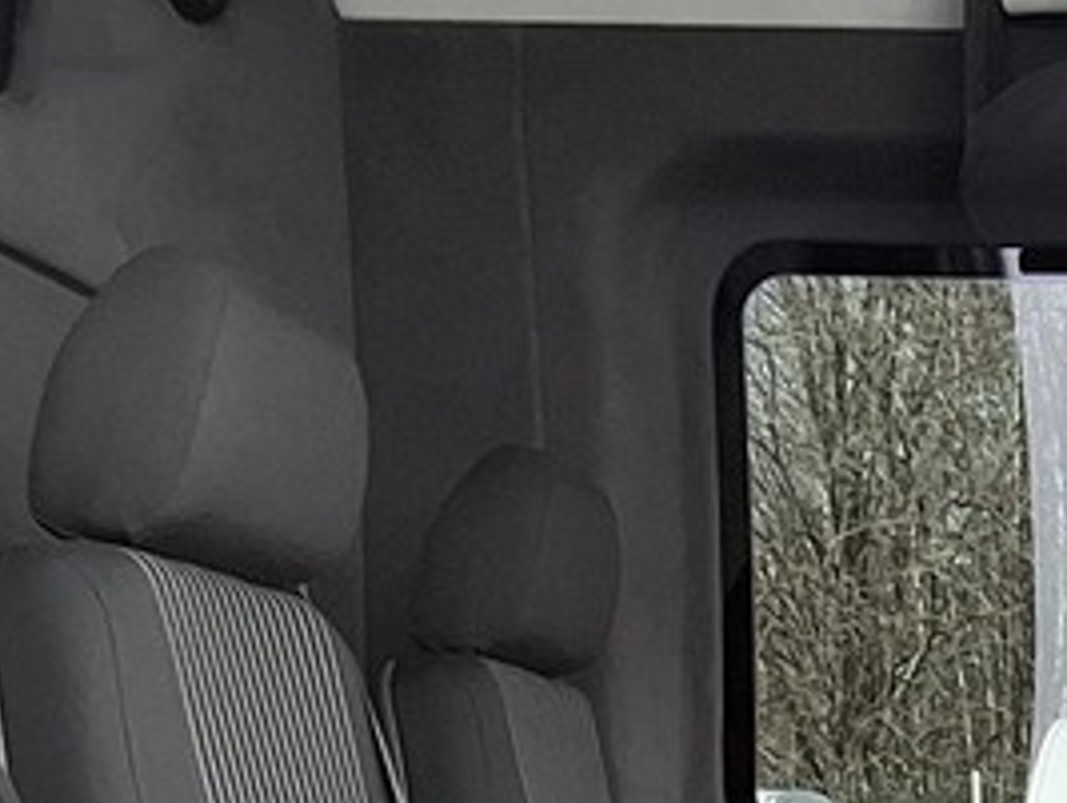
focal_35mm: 70
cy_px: 1119
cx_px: 1331
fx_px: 2161
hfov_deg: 24.7
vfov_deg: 19.1
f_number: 2.2
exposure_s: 1/50
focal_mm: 1.74
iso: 80
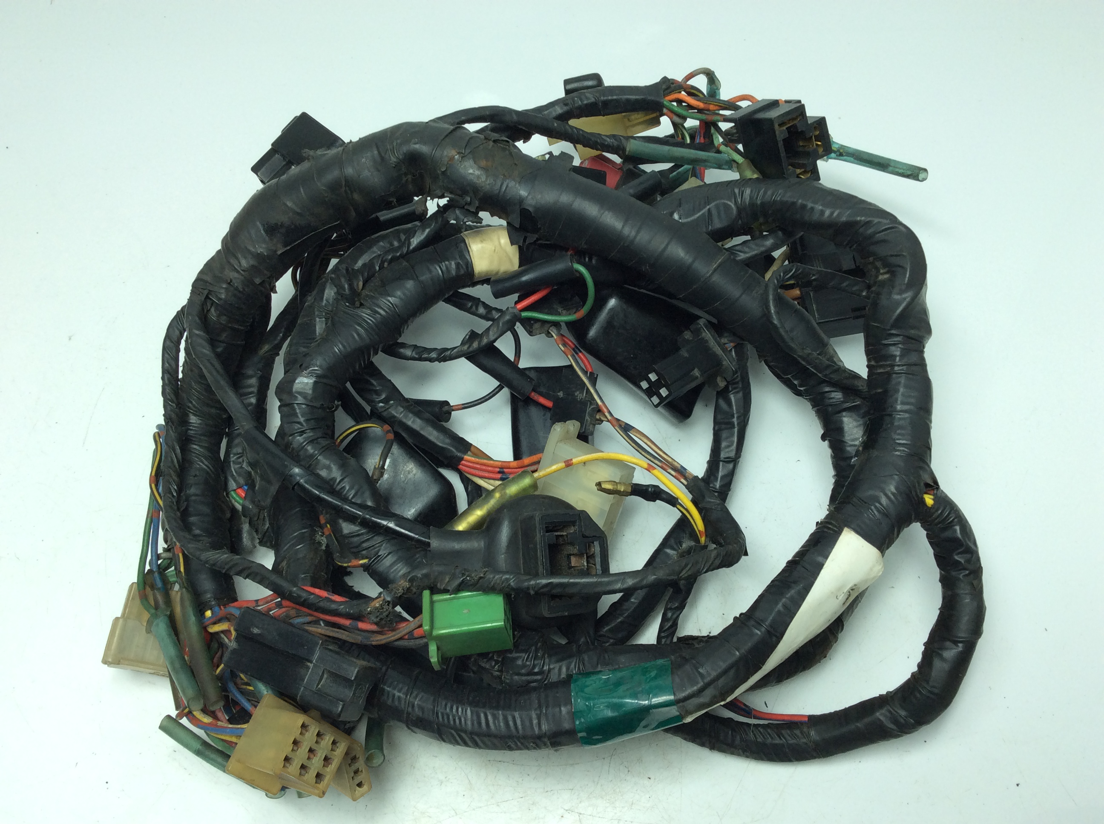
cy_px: 412
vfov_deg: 44.1
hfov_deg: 56.9
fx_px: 1019
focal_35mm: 32
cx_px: 552
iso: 32
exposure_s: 1/217
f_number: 2.4
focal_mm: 3.3
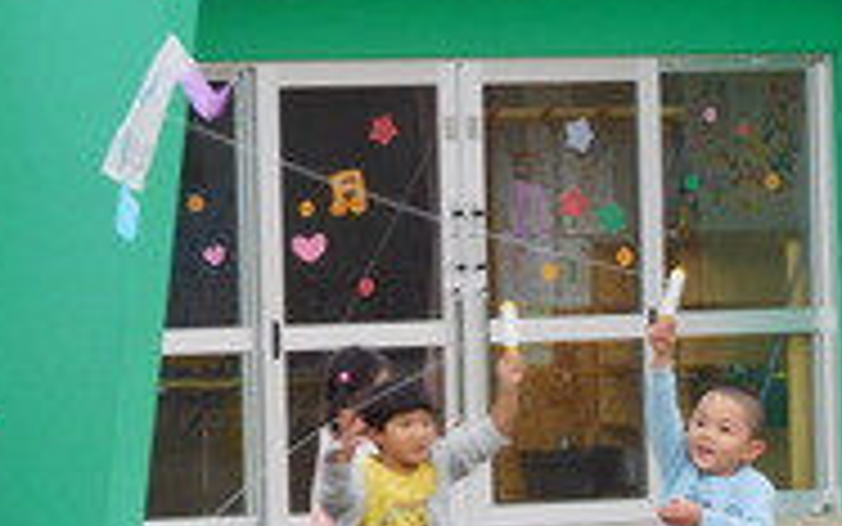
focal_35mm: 341
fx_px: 7827
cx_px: 401
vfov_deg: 3.9
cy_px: 346
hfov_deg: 6.2
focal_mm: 22.3
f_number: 5
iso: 125
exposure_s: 1/100
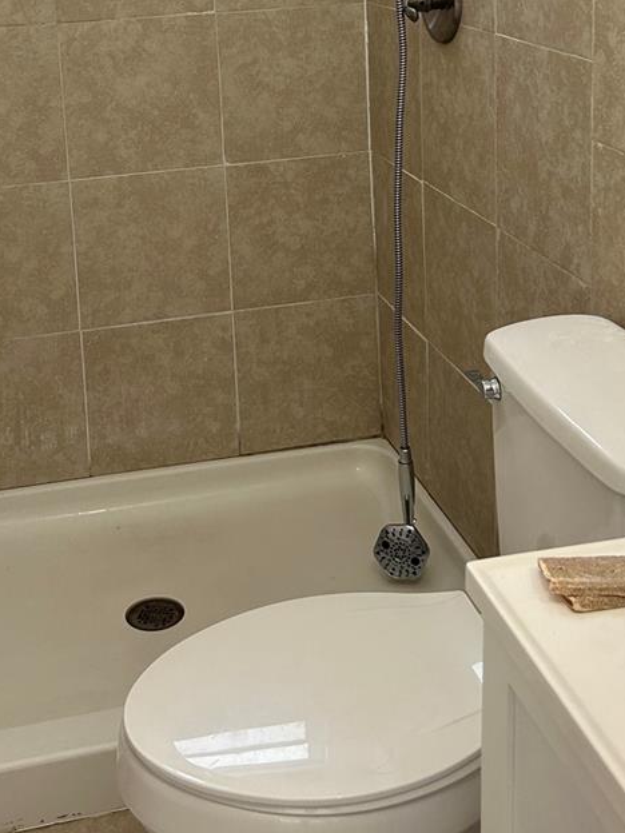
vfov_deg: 36.3
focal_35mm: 50
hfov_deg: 29.0
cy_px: 117
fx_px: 1204
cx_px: 252
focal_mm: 5.7
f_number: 1.5
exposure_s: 1/121
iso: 125
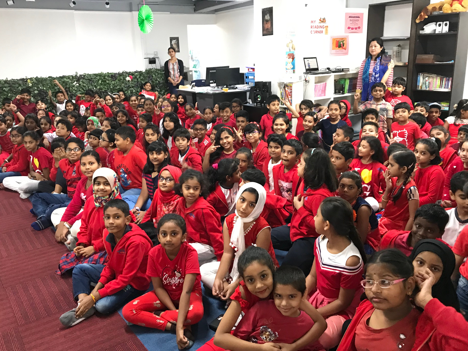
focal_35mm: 31
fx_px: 419
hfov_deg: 58.3
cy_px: 172
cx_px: 228
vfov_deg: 45.4
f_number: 1.8
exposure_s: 1/11
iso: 100
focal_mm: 3.99
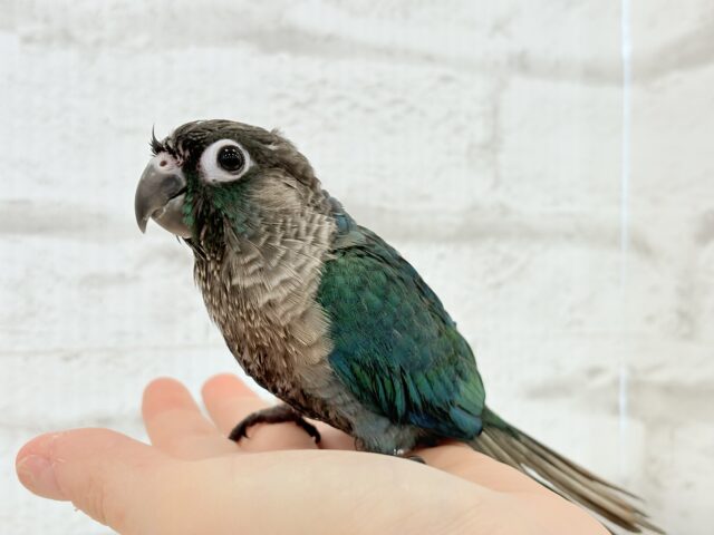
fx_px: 1073
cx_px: 357
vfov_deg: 28.0
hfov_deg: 36.8
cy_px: 268
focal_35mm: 52
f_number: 1.6
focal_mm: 5.96
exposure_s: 1/100
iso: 50
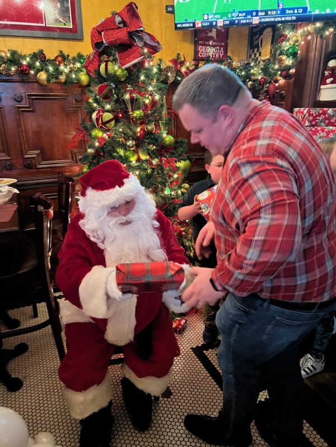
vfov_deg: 67.3
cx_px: 168
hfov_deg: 53.1
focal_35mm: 26
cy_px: 224
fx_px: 336
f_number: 1.5
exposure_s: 1/30
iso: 640
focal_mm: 5.7
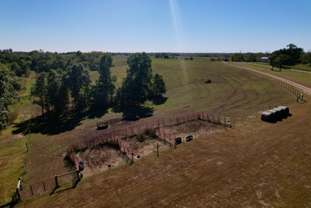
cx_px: 156
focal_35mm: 22
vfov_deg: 57.2
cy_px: 104
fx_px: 190
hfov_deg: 78.6
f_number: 2.8
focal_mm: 8.38
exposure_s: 1/120
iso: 100
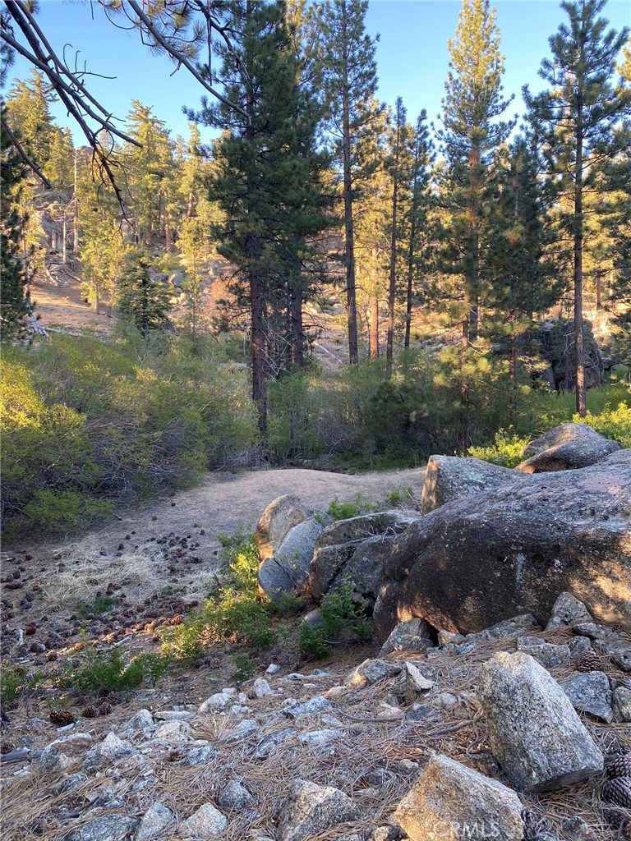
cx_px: 316
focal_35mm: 26
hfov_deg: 53.1
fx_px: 632
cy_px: 420
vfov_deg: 67.3
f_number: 1.8
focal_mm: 4.25
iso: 50
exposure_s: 1/121
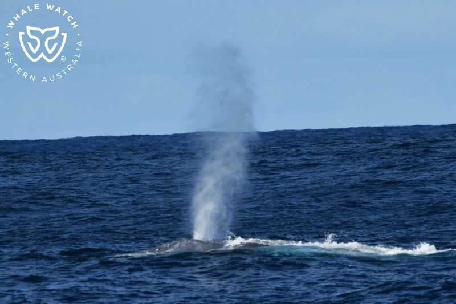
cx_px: 228
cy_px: 152
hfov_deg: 6.9
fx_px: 3799
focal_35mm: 300
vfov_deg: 4.6
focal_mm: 300
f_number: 5.6
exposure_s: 1/8000
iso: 560
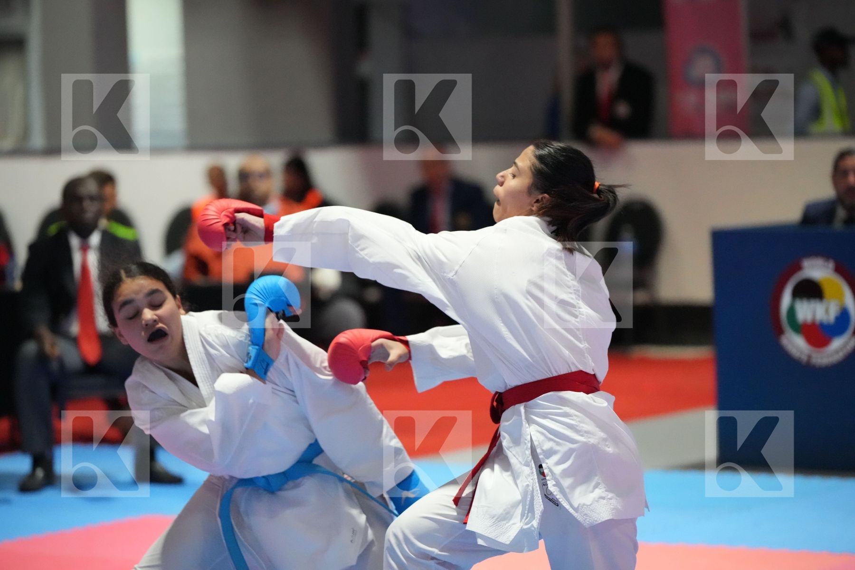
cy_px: 285
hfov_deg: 13.6
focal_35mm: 151
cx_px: 428
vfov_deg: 9.1
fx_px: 3586
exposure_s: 1/800
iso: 12800
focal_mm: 151
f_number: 2.8
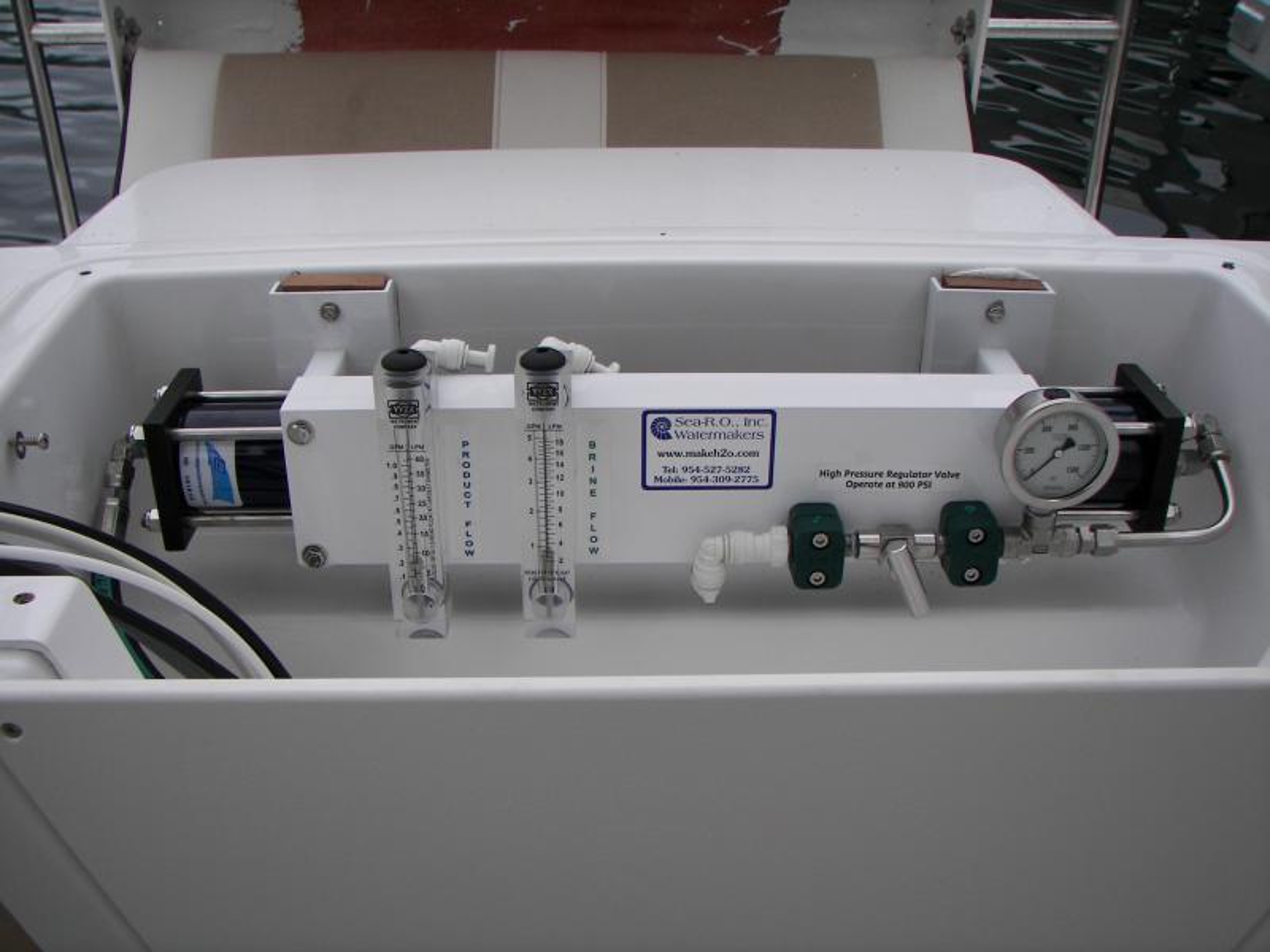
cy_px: 476
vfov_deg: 39.7
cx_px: 635
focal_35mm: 36
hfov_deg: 51.4
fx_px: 1321
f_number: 2.8
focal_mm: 6
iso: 50
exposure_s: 1/500
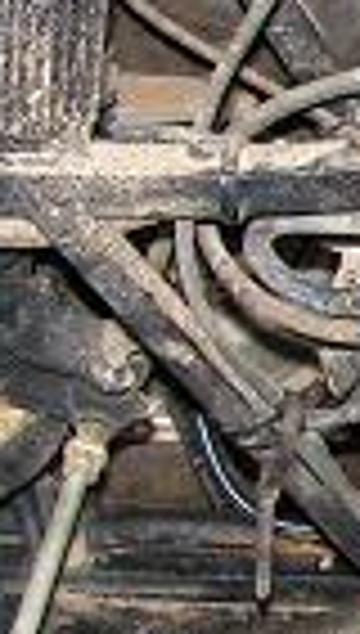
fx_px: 2394
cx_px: 860
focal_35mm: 142
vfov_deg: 15.1
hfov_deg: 8.0
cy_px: 306
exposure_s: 1/40
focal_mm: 6
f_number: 3.2
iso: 200
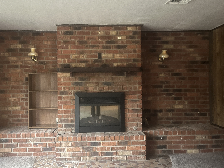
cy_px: 79
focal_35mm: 31
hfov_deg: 58.2
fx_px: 201
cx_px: 98
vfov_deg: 45.4
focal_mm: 5.1
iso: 640
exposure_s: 1/12
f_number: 1.6
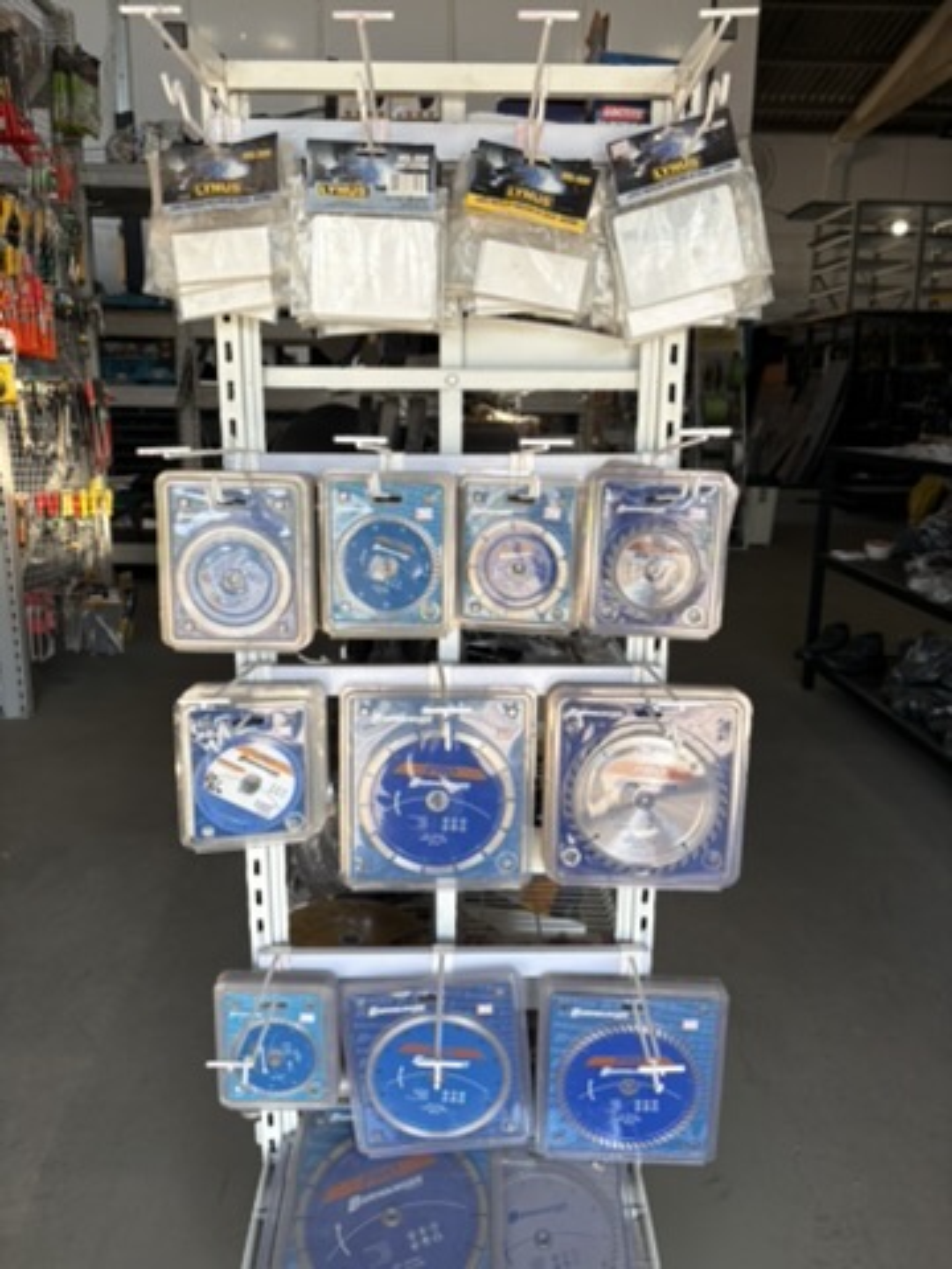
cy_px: 634
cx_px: 476
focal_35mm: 26
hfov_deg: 53.1
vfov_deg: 67.3
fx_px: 953
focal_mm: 5.96
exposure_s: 1/178
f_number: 1.6
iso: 40
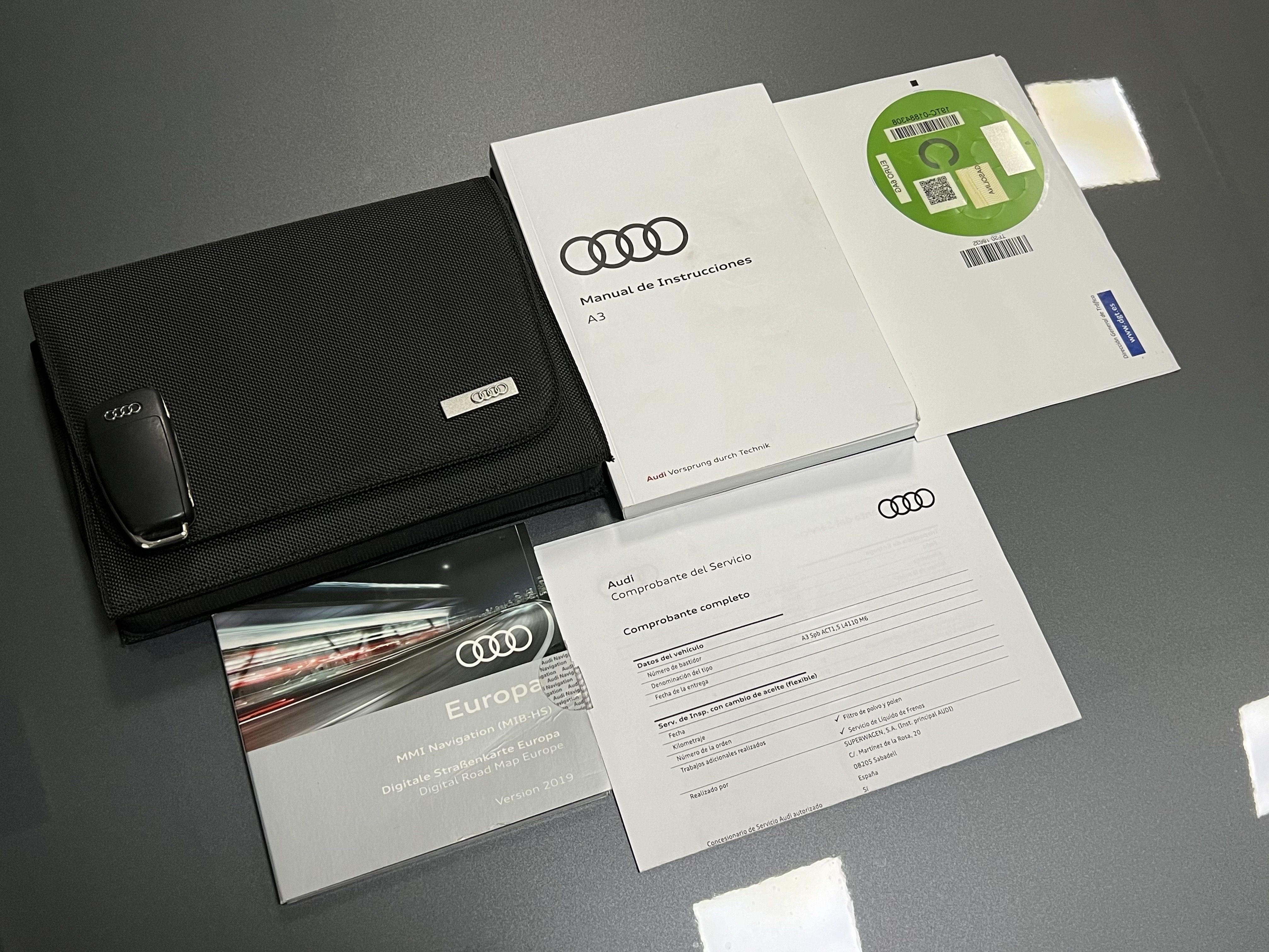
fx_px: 1320
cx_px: 634
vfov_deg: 39.7
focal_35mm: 36
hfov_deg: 51.4
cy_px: 476
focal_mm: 5.7
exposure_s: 1/50
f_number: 1.5
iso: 80
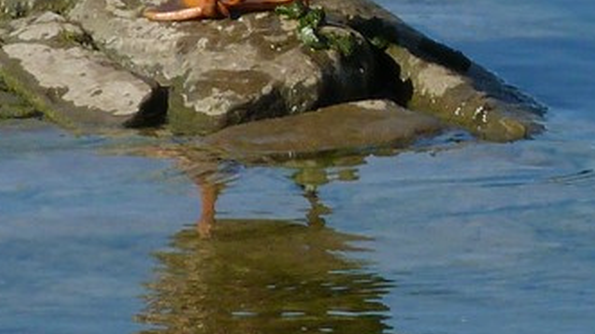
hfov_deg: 0.8
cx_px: 678
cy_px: -97
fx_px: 44891
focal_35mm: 2846
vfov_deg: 0.4
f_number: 7.1
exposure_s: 1/250
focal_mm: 107.9
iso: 100
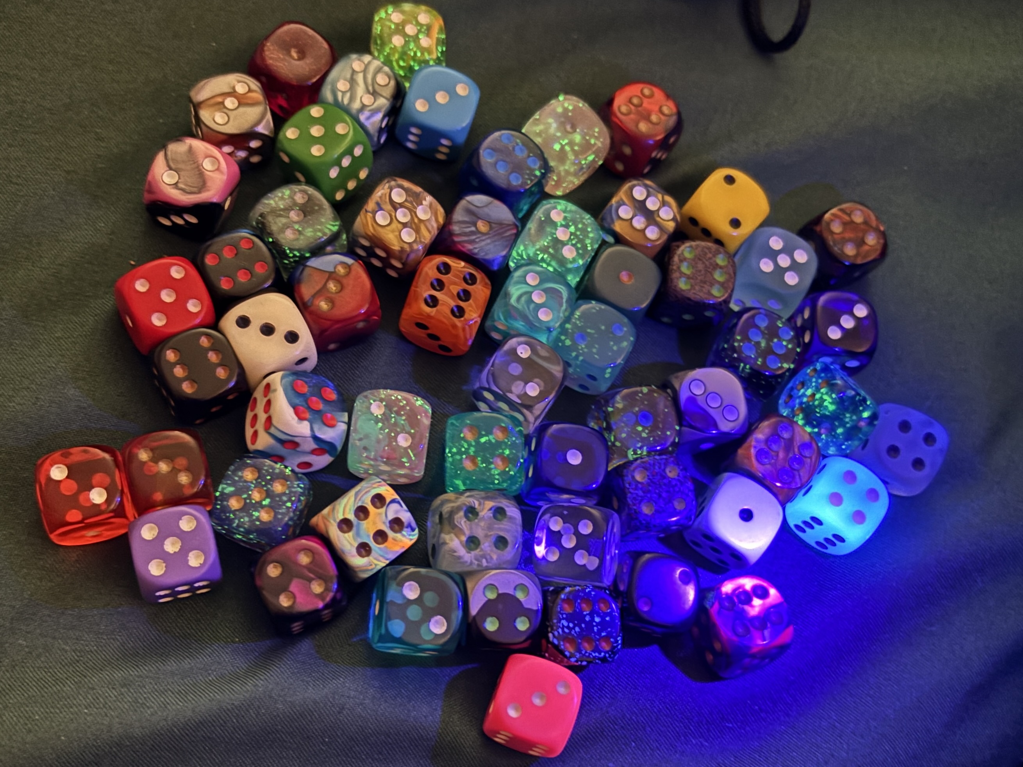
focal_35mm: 26
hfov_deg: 67.3
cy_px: 384
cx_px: 512
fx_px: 768
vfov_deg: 53.1
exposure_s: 1/9
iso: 1000
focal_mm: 5.96
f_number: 1.6
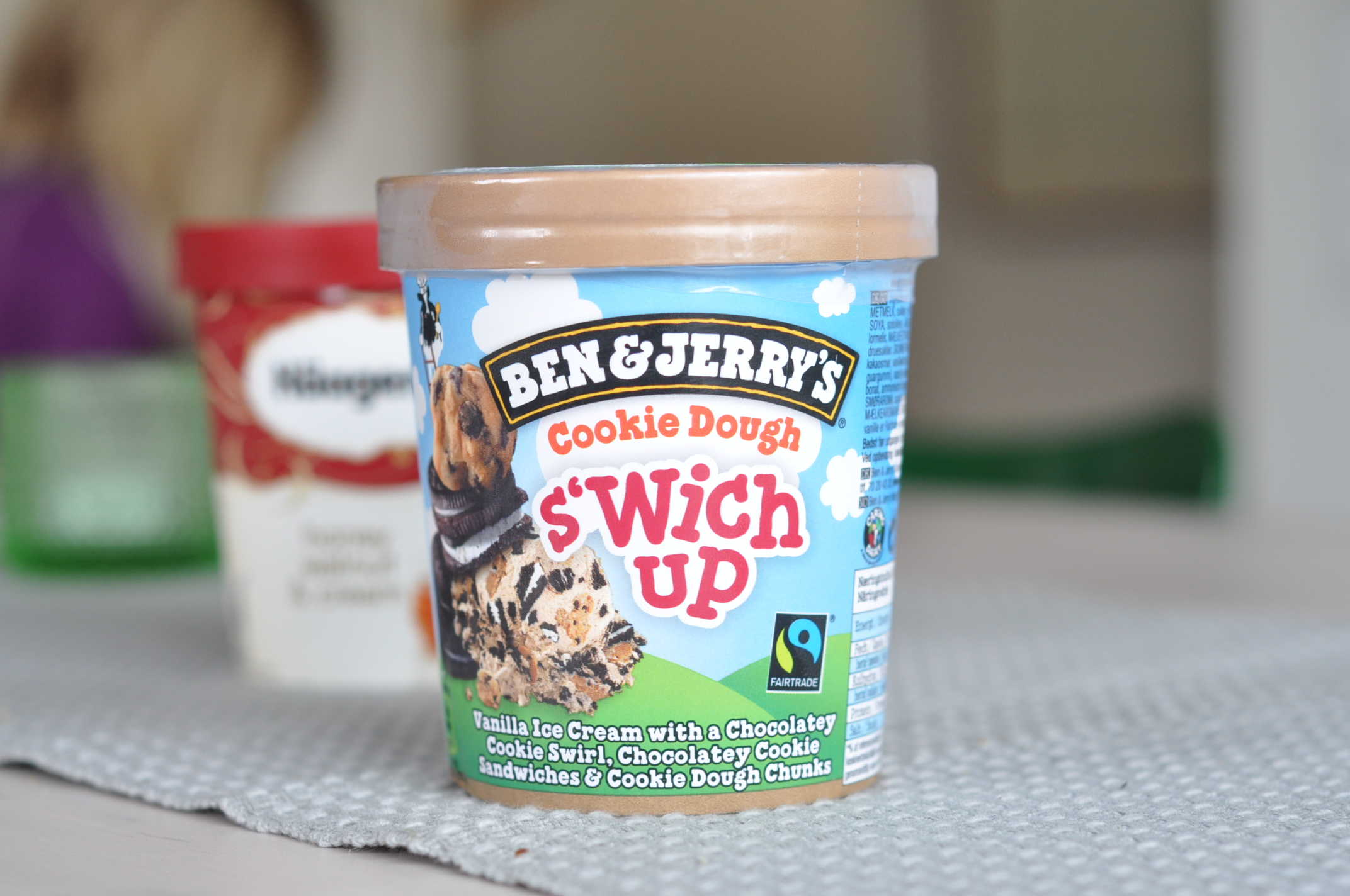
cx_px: 675
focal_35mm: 75
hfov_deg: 27.0
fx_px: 2809
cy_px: 448
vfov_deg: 18.1
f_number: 4
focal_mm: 50
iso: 400
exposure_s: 1/60
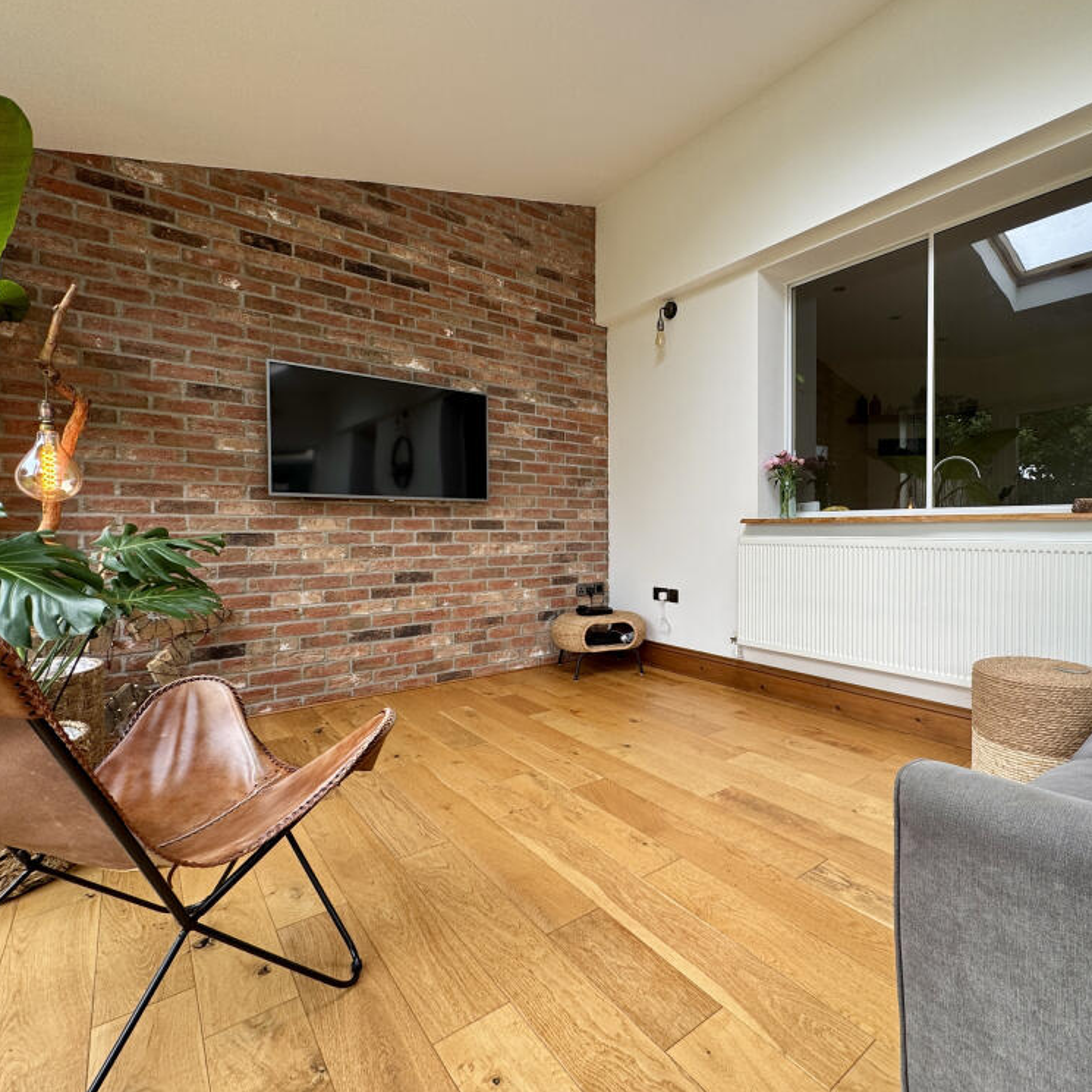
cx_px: 664
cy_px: 544
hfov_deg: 82.8
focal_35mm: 17
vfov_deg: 84.0
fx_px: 607
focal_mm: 2.22
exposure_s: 1/99
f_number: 2.2
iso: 50
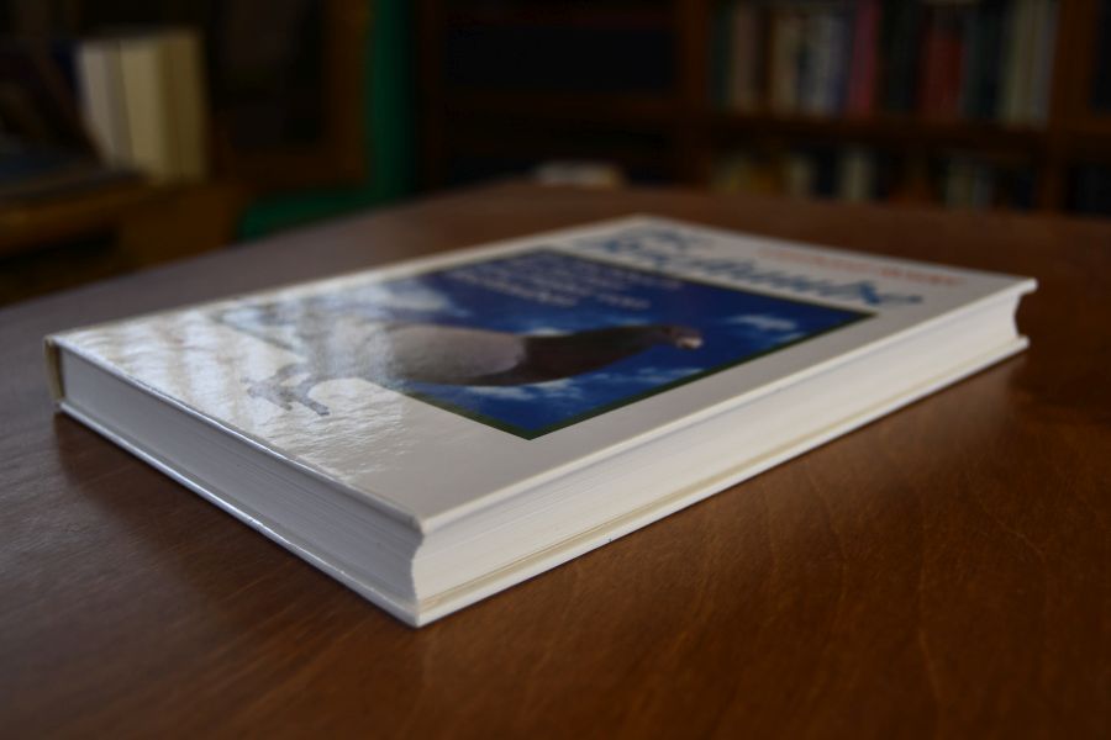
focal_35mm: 39
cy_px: 370
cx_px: 556
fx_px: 1203
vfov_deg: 34.2
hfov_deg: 49.6
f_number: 4
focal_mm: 26
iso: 560
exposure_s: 1/250
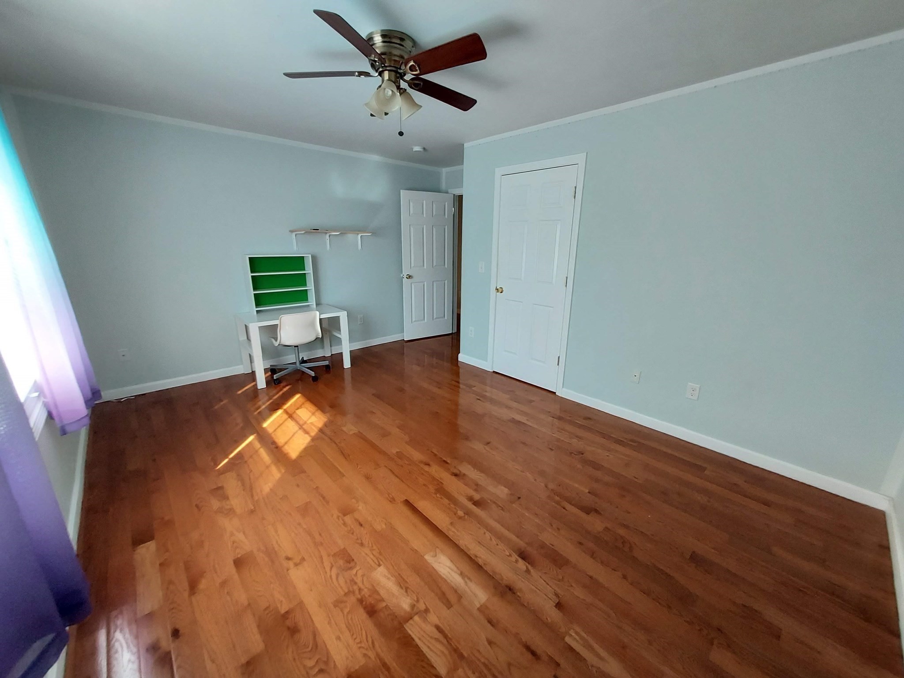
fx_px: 339
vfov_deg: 89.9
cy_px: 339
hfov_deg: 106.2
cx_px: 452
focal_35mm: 13
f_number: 2.2
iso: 64
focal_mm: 1.42
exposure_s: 1/60
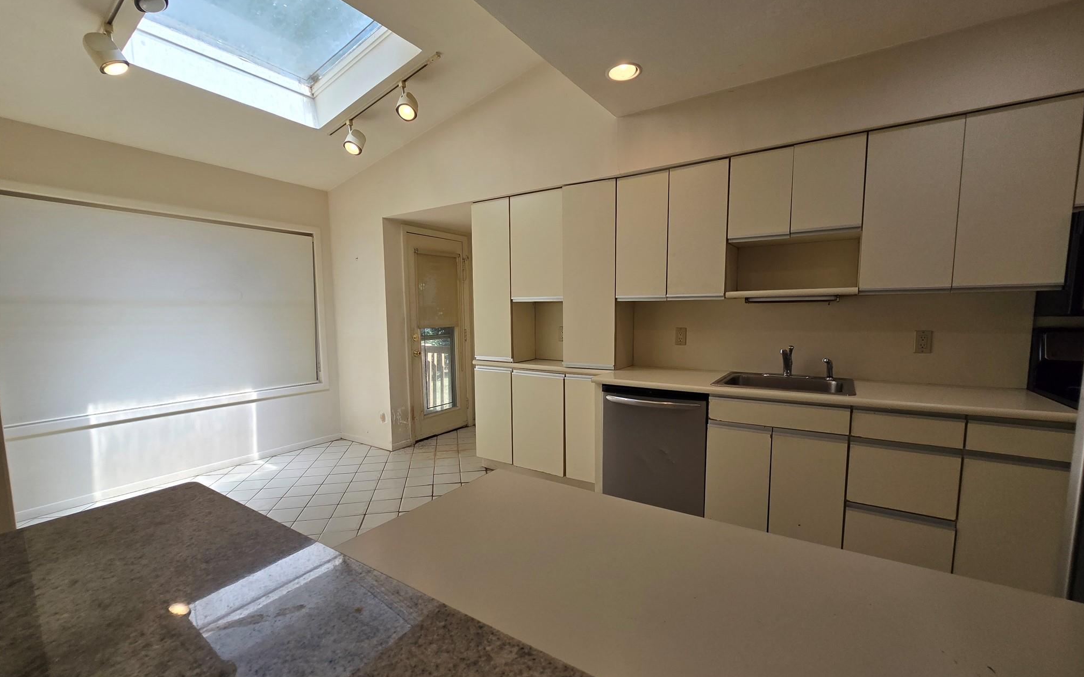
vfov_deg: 78.6
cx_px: 547
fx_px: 414
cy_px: 356
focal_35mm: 14
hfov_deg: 105.3
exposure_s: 1/371
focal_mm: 2.2
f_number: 2.2
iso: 50
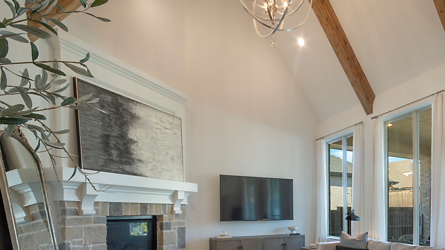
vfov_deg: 44.7
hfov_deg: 72.0
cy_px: 209
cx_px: 323
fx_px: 283
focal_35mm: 24
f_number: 11
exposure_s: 1/25
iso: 100
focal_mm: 10
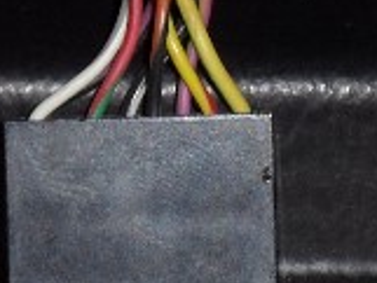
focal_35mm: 278
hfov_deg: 7.1
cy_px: 154
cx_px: -21
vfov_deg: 5.4
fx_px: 3030
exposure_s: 1/60
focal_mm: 17.9
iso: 120
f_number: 14.1
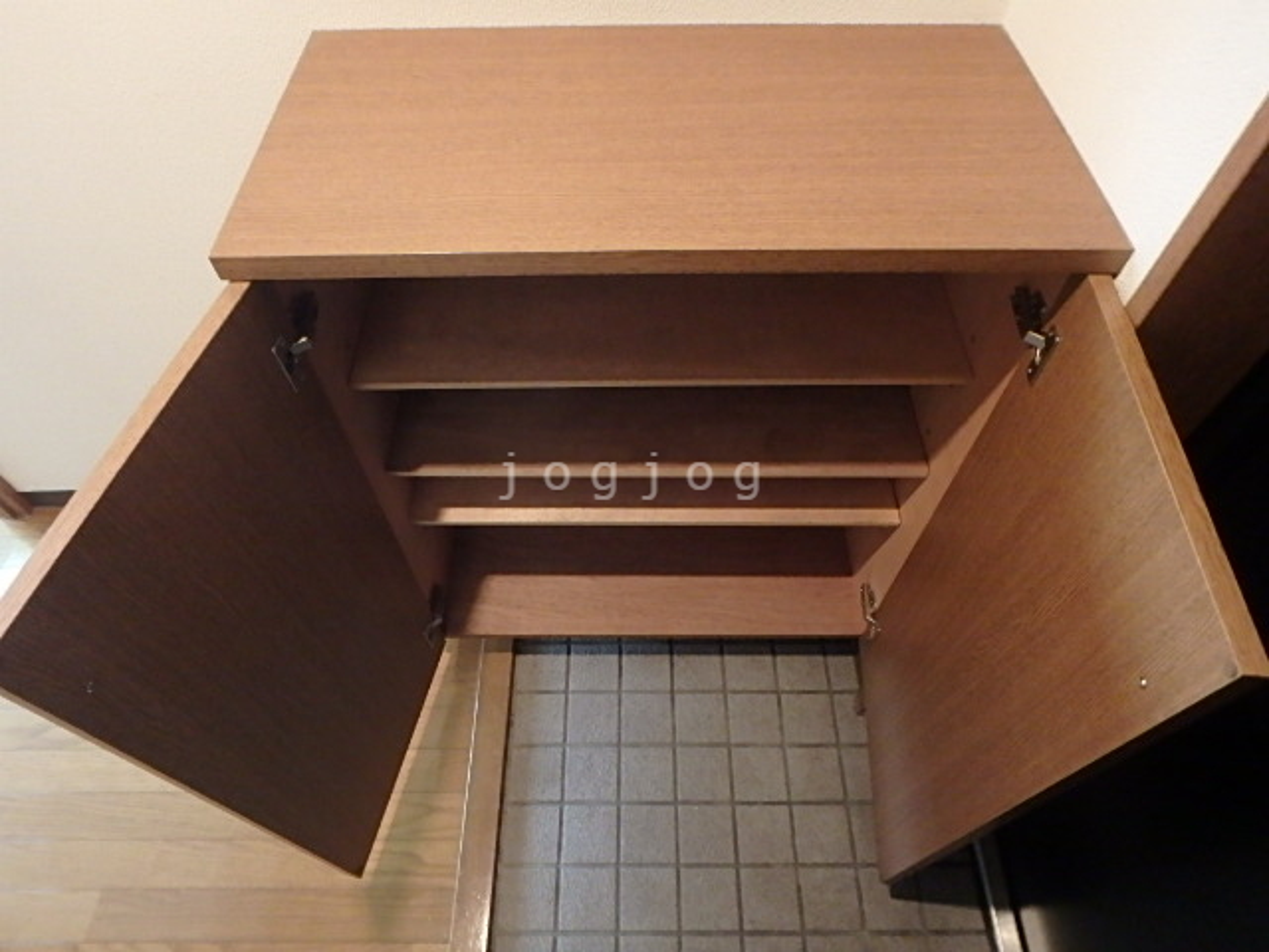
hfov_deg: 79.0
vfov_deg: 63.4
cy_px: 476
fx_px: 770
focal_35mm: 21
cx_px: 634
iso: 800
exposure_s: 1/10
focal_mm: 3.7
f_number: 3.5
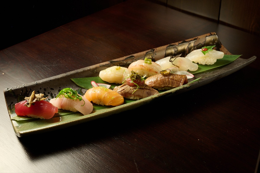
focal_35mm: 51
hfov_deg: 38.9
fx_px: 368
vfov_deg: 26.5
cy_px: 86
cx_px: 130
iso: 1250
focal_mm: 51
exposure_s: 1/25
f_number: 10
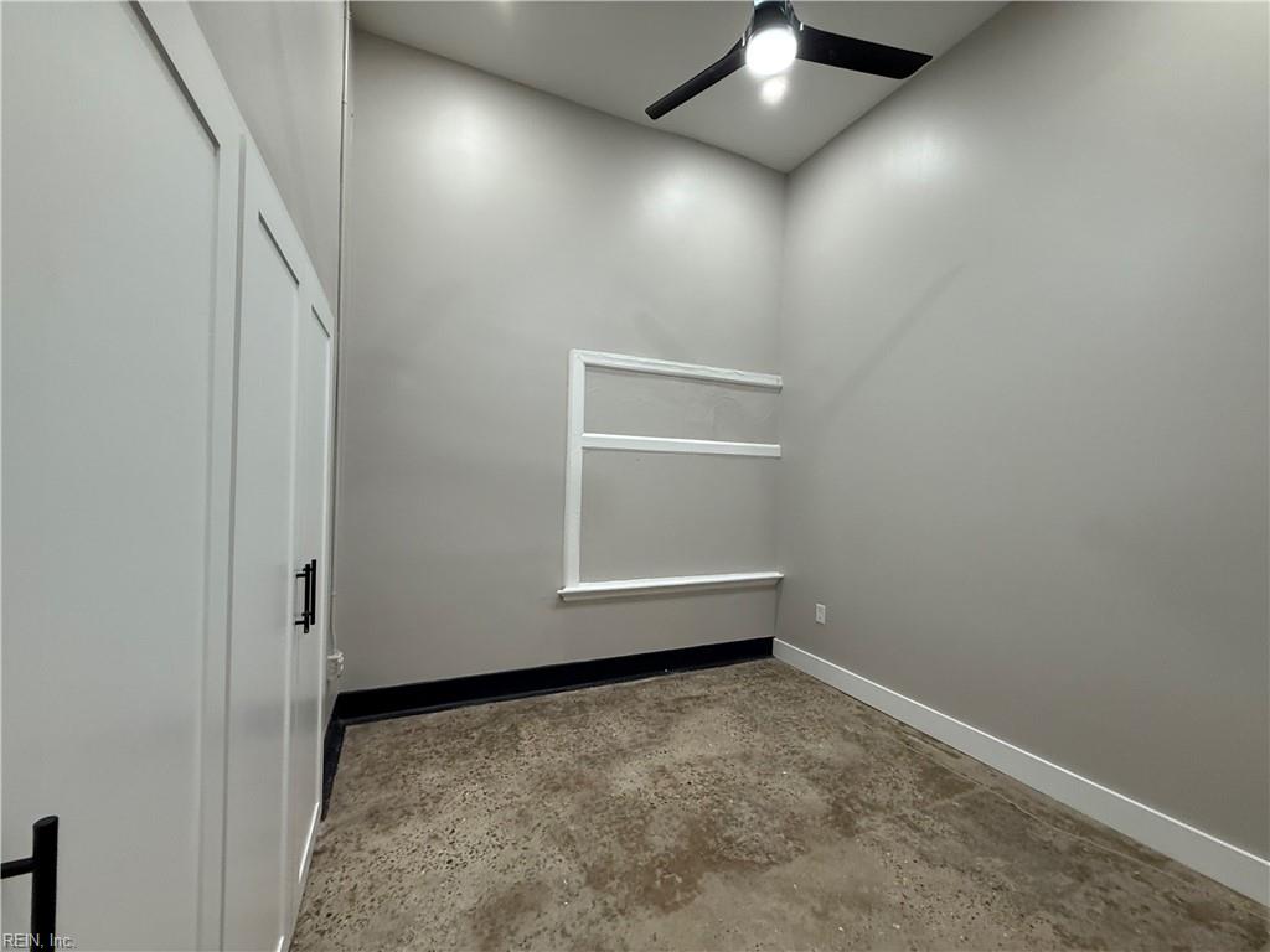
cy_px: 476
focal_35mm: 14
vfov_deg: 85.7
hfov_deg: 102.1
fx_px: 514
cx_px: 635
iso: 250
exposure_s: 1/60
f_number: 2.2
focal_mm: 2.22
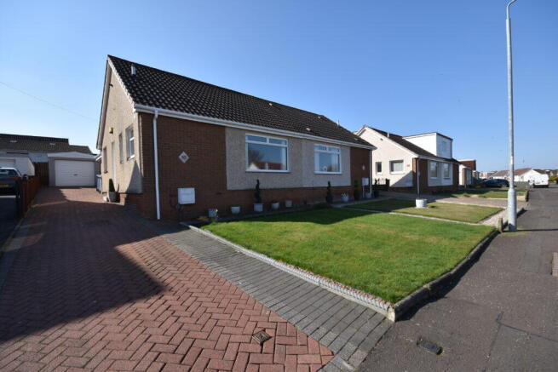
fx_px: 233
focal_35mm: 15
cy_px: 186
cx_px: 279
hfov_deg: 100.4
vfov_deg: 77.4
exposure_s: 1/320
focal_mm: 10
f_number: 9
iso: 200
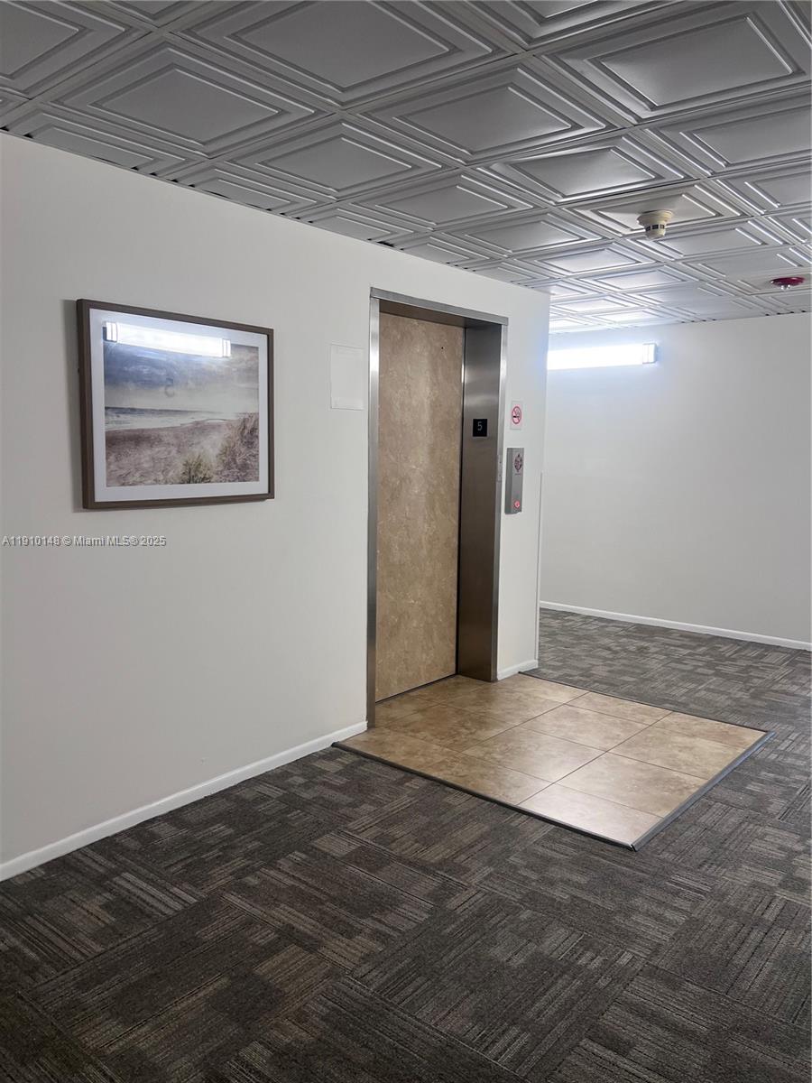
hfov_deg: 53.1
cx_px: 406
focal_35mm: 26
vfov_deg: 67.3
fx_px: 813
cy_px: 542
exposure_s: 1/60
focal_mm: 5.7
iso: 64
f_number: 1.5
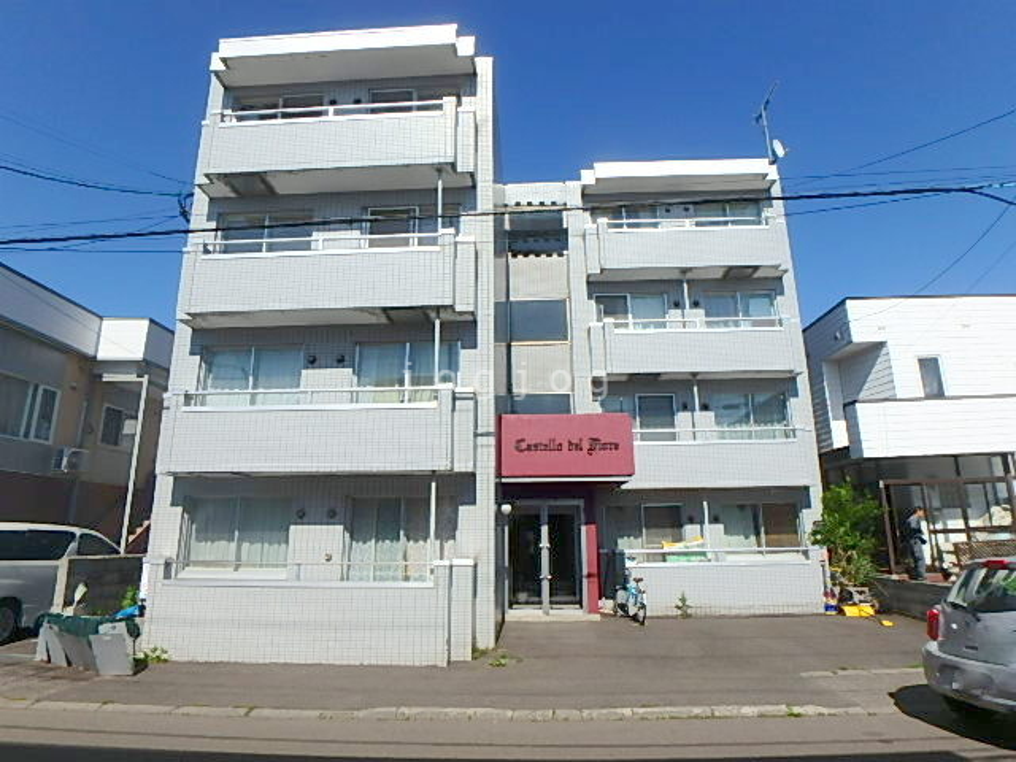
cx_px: 508
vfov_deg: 63.4
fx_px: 616
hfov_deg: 79.0
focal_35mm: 21
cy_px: 381
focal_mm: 3.7
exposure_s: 1/800
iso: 125
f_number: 6
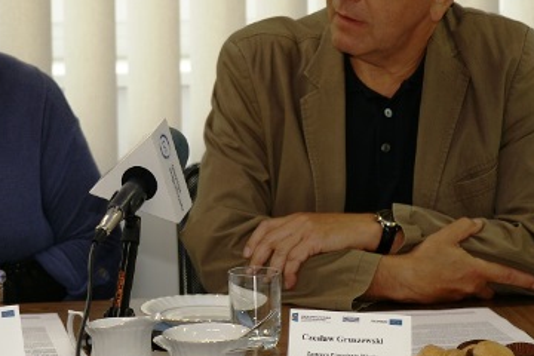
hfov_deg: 12.8
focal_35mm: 160
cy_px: 53
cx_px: 190
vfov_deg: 8.6
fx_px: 2373
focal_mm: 60
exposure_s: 1/125
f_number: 3.5
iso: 200
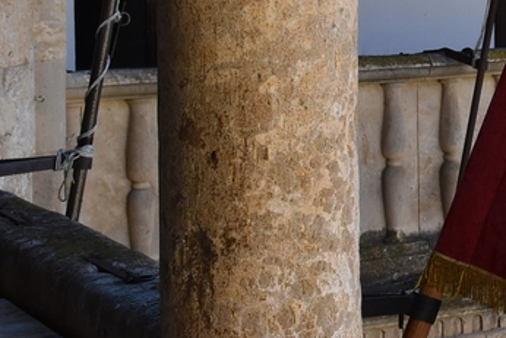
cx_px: 753
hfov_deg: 12.5
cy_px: -57
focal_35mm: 156
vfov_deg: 8.7
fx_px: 2193
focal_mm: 30
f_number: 8
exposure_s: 1/250
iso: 400
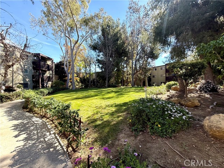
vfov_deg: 85.7
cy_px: 84
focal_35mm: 14
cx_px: 112
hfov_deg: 102.1
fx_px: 91
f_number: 2.2
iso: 64
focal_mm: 2.22
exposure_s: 1/461
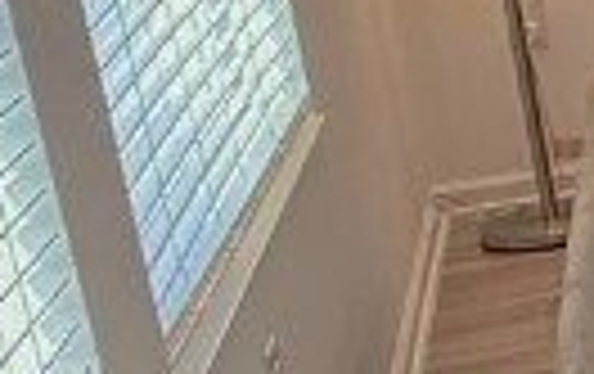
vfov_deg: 11.3
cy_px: -18
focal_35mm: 115
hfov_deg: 10.6
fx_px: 1865
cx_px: 1881
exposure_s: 1/120
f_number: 2.2
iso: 250
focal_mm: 2.22
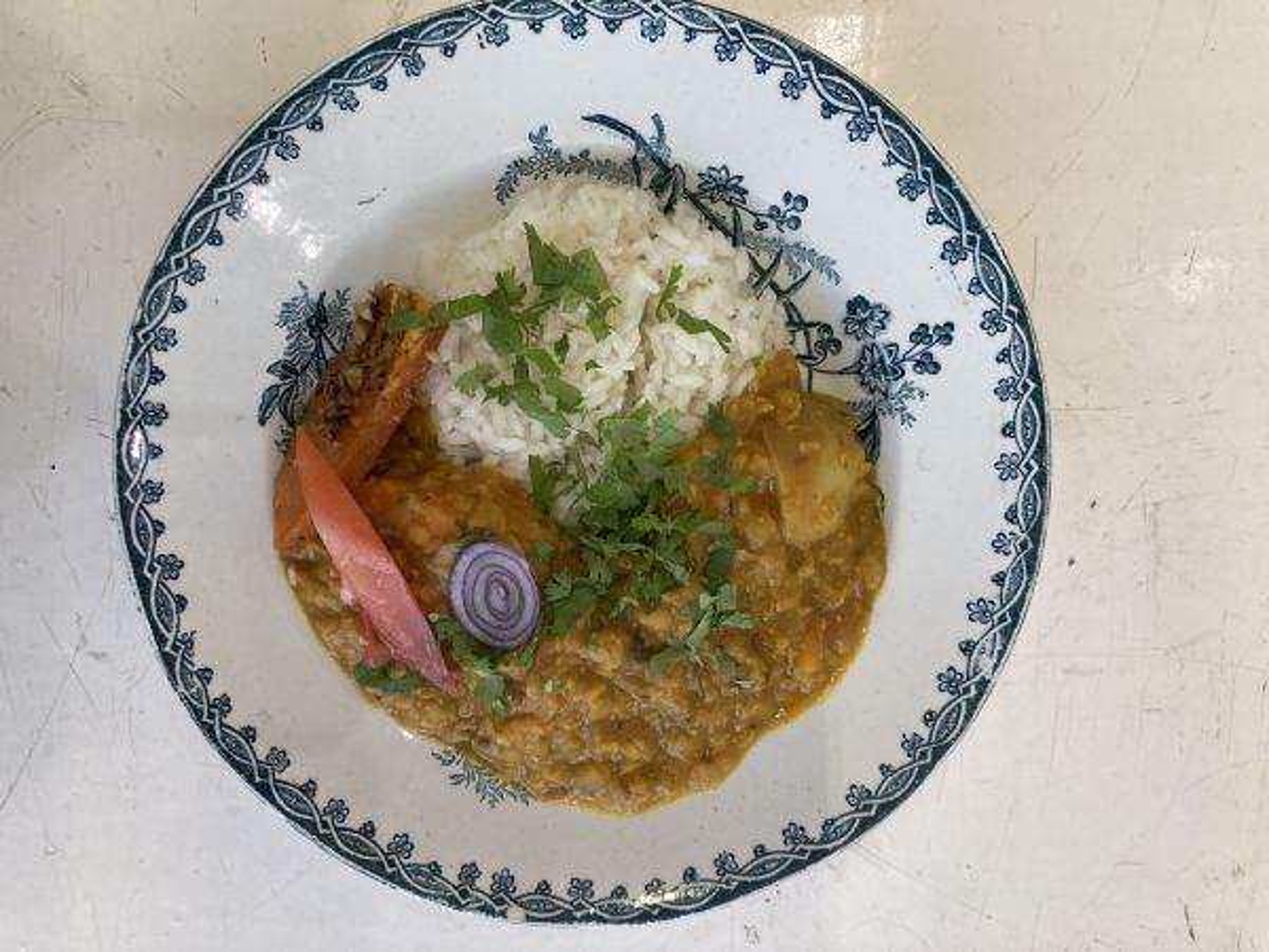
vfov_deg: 49.7
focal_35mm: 28
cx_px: 634
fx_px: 1026
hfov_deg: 63.4
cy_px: 476
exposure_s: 1/50
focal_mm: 3.99
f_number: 1.8
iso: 50
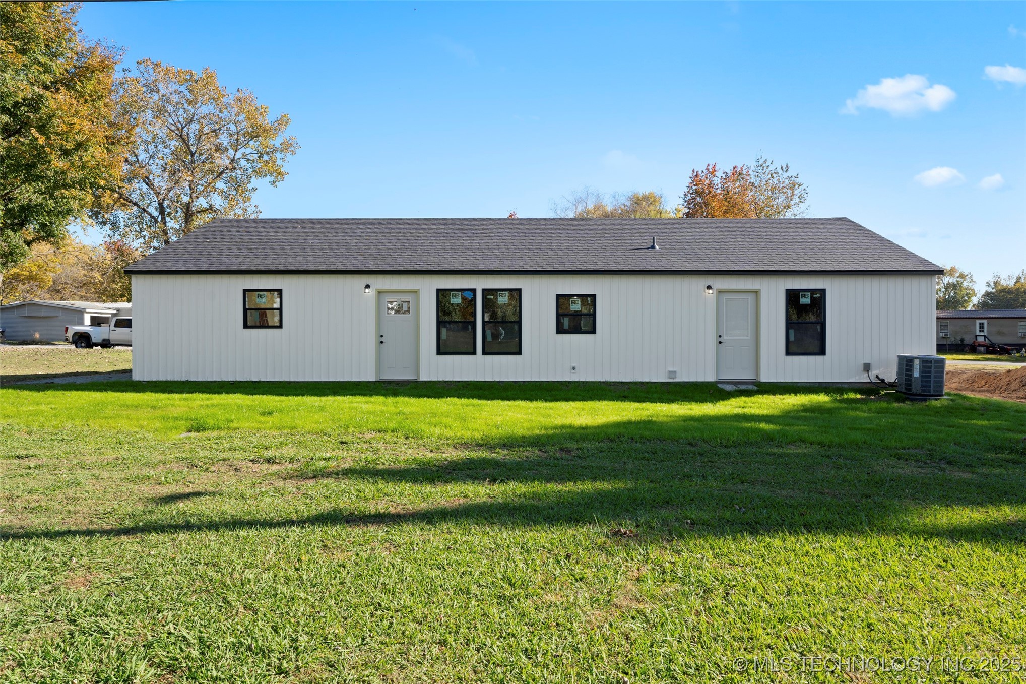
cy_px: 342
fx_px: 607
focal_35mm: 21
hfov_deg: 80.4
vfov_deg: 58.8
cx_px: 513
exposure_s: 1/100
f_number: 9
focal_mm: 21.3
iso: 200
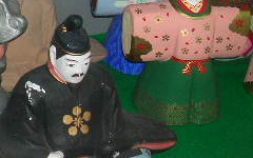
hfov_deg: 14.0
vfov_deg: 9.1
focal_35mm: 144
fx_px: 993
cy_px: 22
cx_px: -77
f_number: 3.3
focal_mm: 8.5
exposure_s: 1/60.1
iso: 50
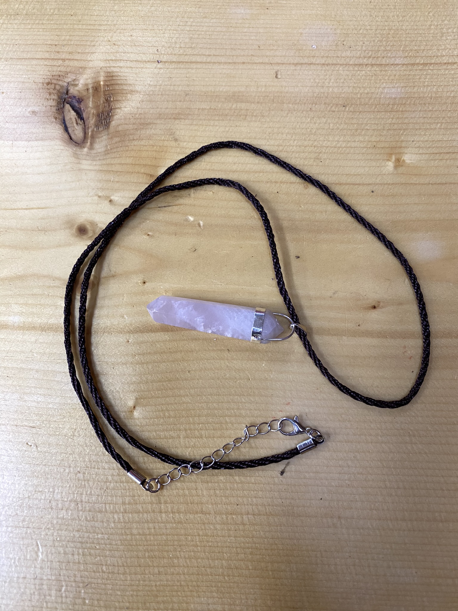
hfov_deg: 53.1
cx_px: 229
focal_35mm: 26
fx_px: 459
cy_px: 306
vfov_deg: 67.3
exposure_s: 1/60
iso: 160
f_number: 1.8
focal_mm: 4.25
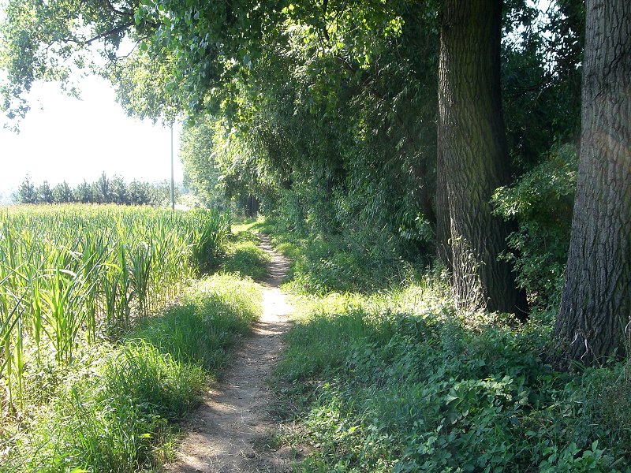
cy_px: 236
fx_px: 693
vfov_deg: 37.7
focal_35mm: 38
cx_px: 316
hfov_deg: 49.0
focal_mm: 6.3
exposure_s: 1/80
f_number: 4.4
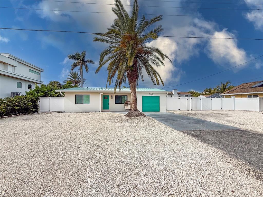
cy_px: 98
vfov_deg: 85.7
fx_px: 106
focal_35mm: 14
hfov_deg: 102.1
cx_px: 132
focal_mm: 2.22
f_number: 2.2
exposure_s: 1/3700
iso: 50
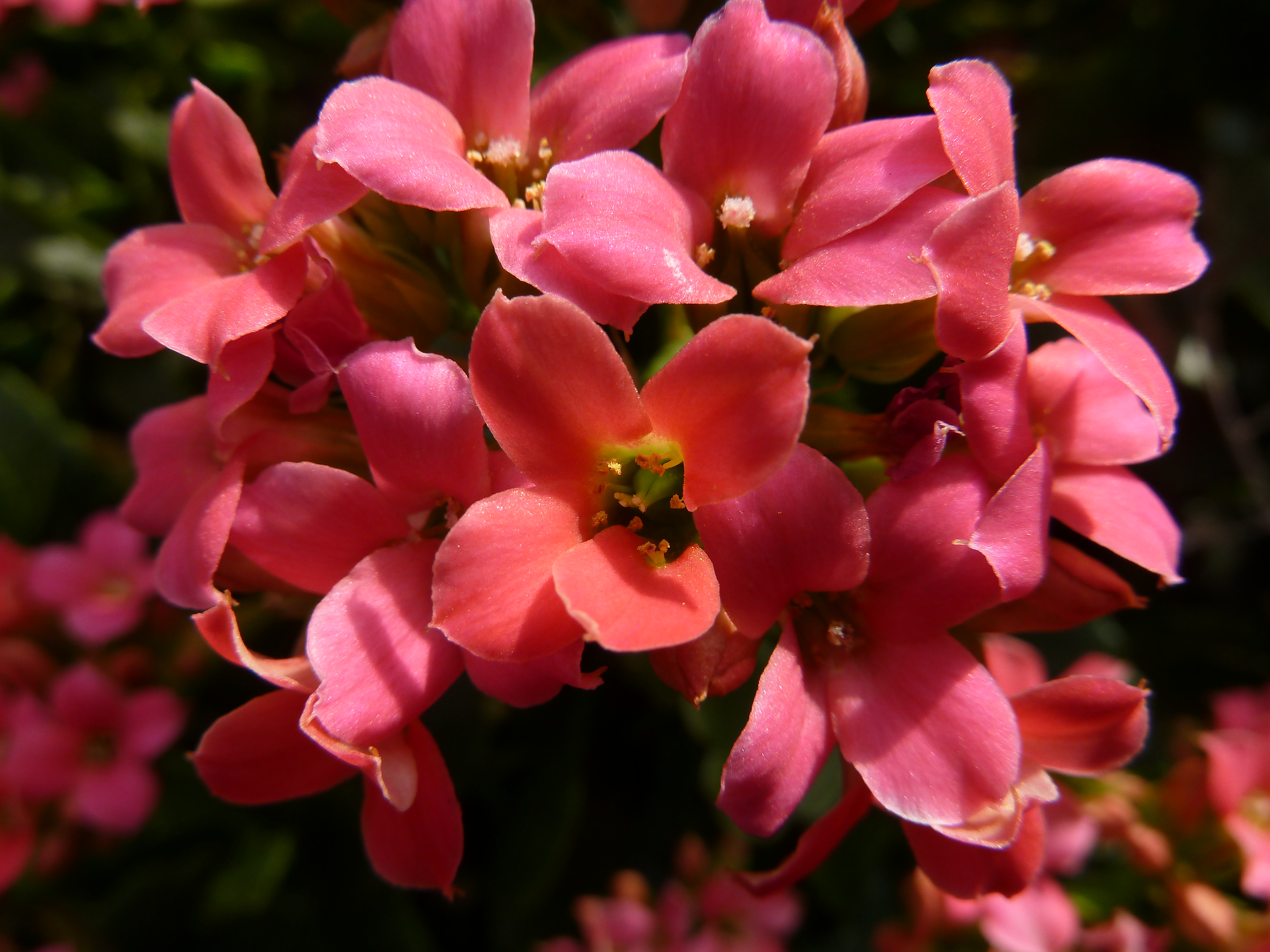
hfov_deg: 69.4
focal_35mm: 25
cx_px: 635
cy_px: 476
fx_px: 917
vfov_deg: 54.9
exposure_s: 1/250
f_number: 4
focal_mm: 4.1
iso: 80
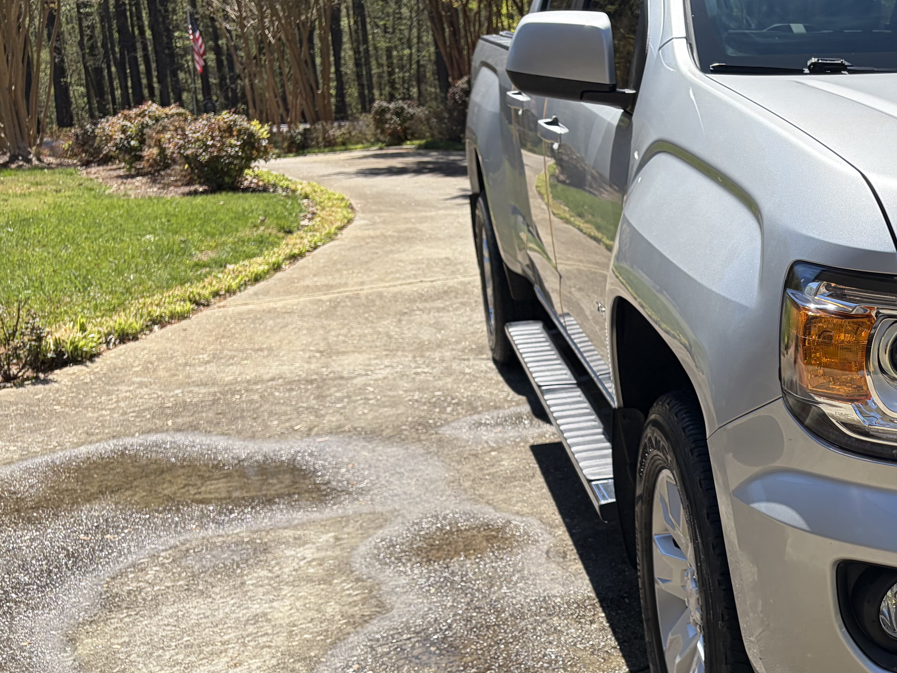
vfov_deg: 29.0
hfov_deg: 35.4
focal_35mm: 50
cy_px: 404
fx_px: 1296
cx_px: 843
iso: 64
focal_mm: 5.96
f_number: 1.6
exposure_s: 1/4065
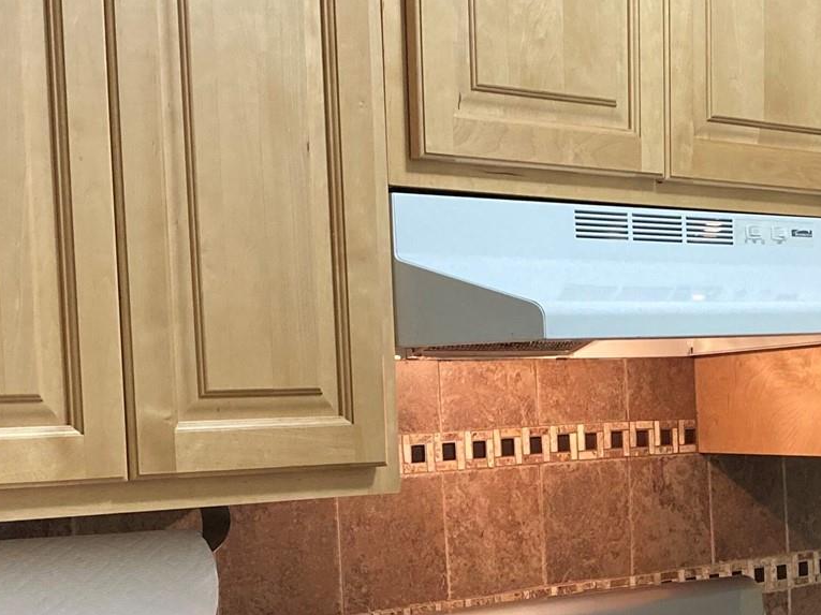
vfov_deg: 19.3
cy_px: 530
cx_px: 607
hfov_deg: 25.7
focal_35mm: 75
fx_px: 1778
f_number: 1.8
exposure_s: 1/60
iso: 160
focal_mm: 3.99
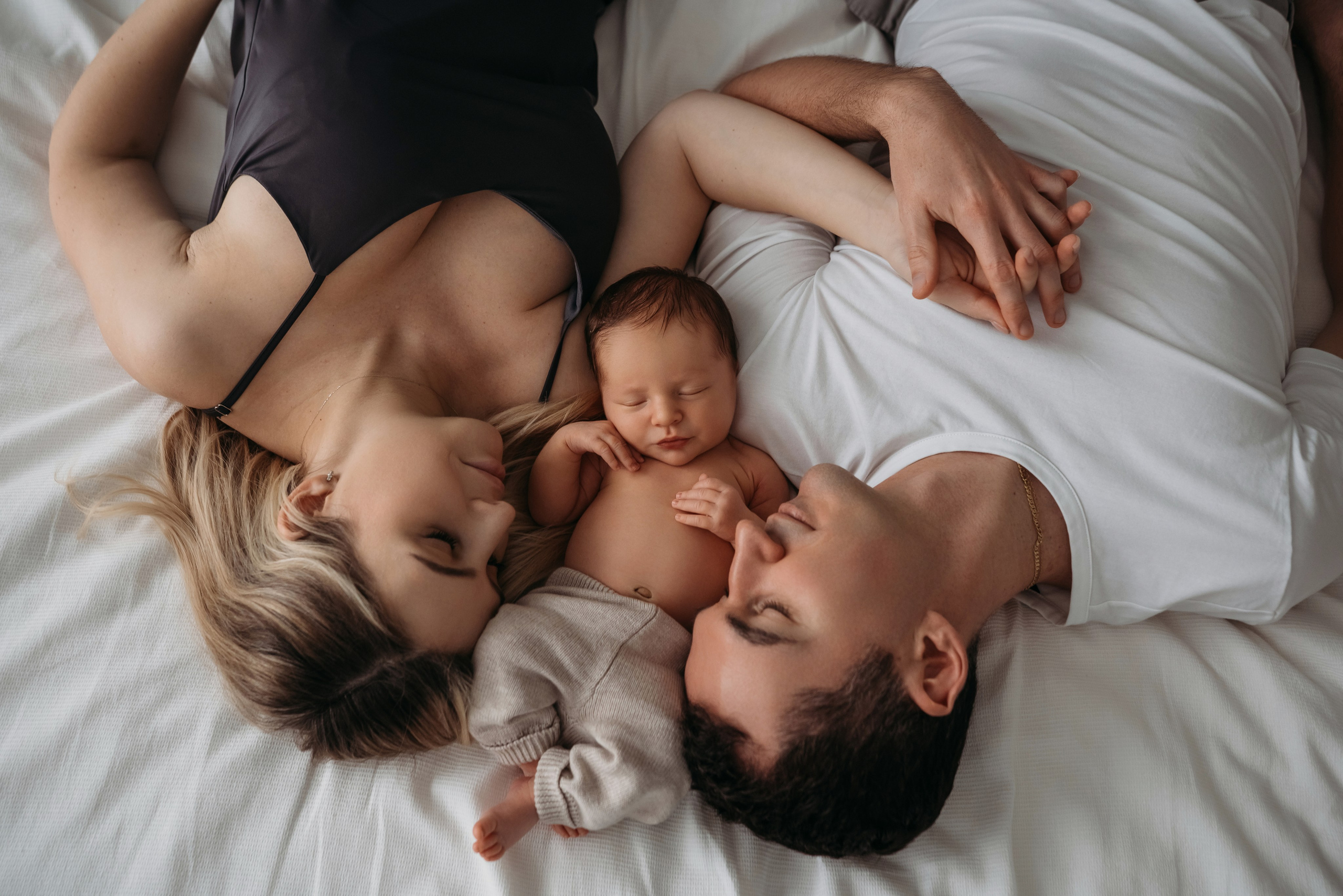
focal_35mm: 35
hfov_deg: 54.4
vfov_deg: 37.9
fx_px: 1306
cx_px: 672
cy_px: 448
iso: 640
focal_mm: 35
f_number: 3.2
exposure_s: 1/160
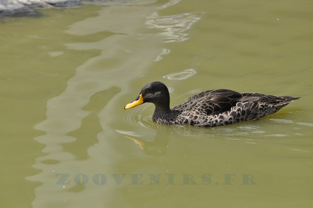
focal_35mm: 255
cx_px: 156
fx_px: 2214
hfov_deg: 8.1
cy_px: 104
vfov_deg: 5.4
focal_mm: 170
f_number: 5
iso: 400
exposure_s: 1/1250
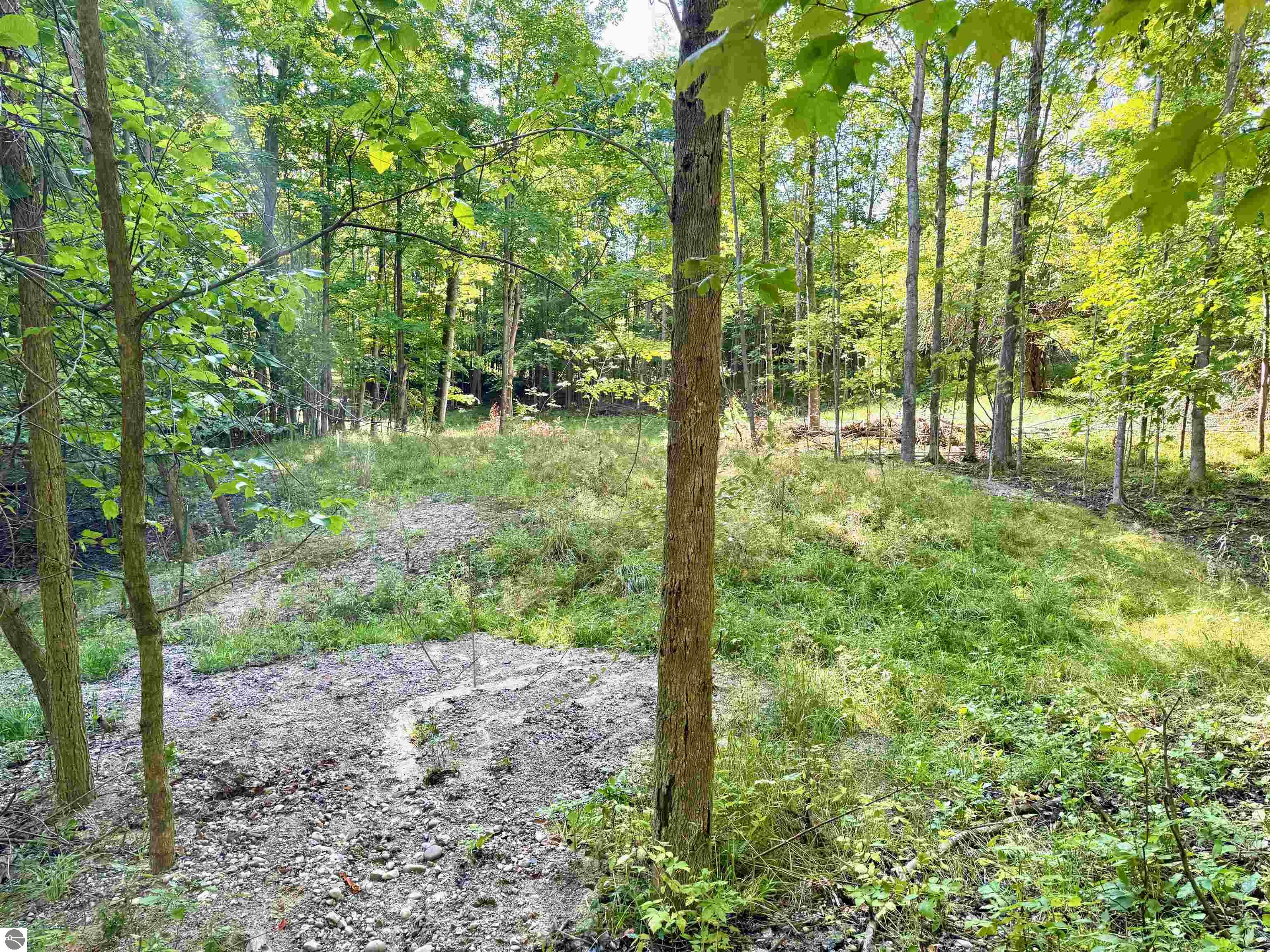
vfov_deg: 56.8
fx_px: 881
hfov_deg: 71.6
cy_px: 476
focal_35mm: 24
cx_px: 635
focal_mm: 6.76
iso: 100
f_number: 1.78
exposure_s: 1/228
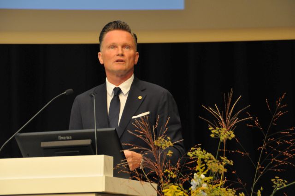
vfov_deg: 8.9
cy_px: 98
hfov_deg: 13.4
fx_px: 1252
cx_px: 148
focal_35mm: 153
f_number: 5.6
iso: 1600
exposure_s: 1/80
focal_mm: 102
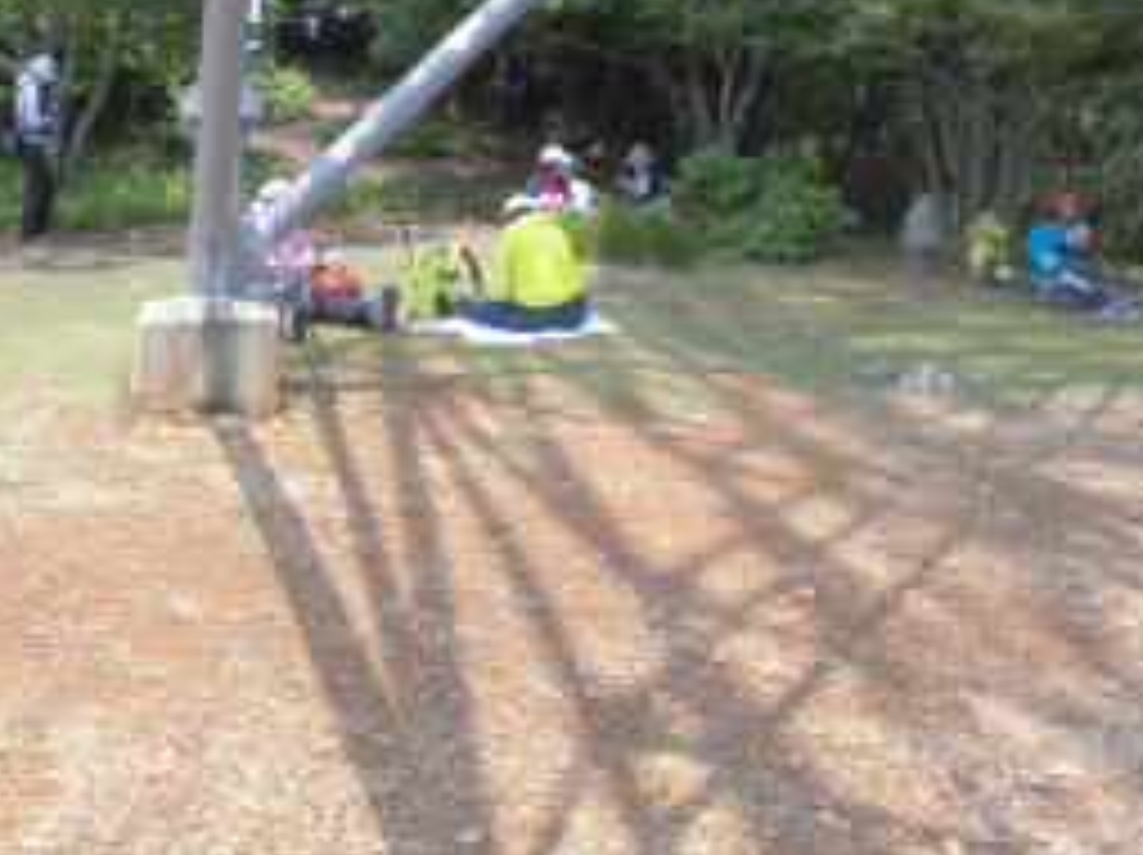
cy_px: 184
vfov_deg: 34.1
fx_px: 1353
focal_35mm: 41
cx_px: 490
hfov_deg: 45.7
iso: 100
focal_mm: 4.6
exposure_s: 1/250
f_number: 3.5
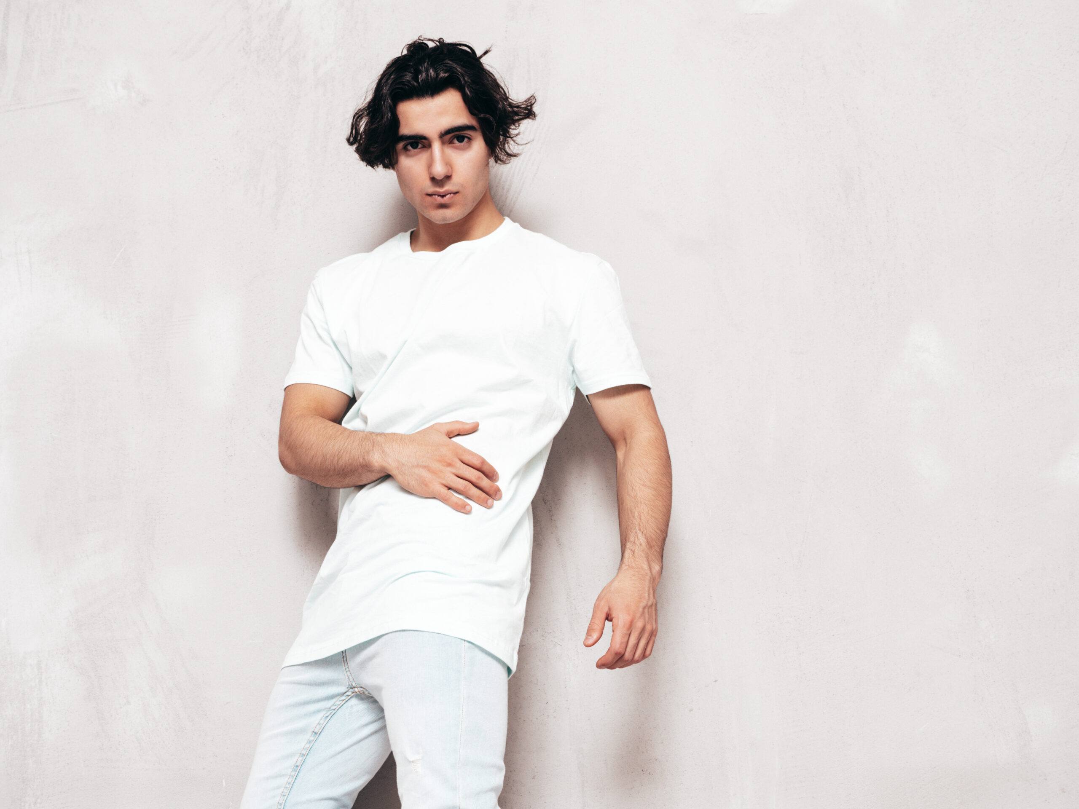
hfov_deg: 35.5
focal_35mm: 54
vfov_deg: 27.0
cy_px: 404
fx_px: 1683
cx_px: 540
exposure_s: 1/160
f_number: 4
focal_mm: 26
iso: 200
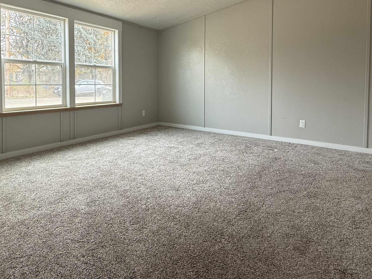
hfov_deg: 73.6
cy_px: 91
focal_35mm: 23
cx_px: 163
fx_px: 247
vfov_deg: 57.4
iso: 125
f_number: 2.2
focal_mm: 2.22
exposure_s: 1/99
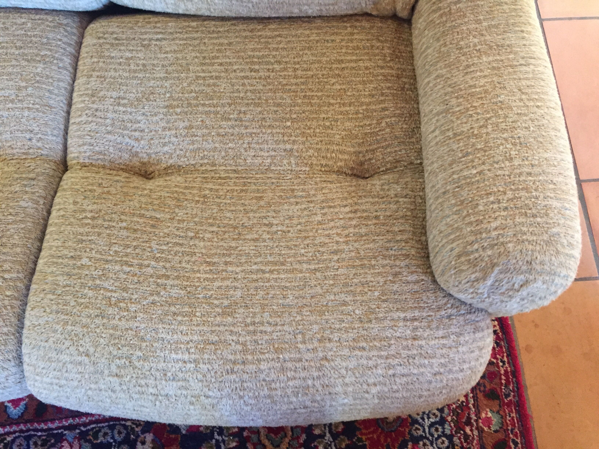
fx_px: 502
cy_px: 224
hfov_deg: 61.7
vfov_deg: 48.2
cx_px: 300
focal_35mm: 29
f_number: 2.2
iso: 250
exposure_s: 1/17
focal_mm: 4.15
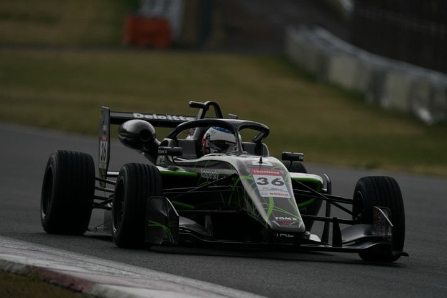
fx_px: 7449
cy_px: 149
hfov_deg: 3.4
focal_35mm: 600
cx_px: 224
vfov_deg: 2.3
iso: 800
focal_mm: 600
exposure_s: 1/800
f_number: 6.3
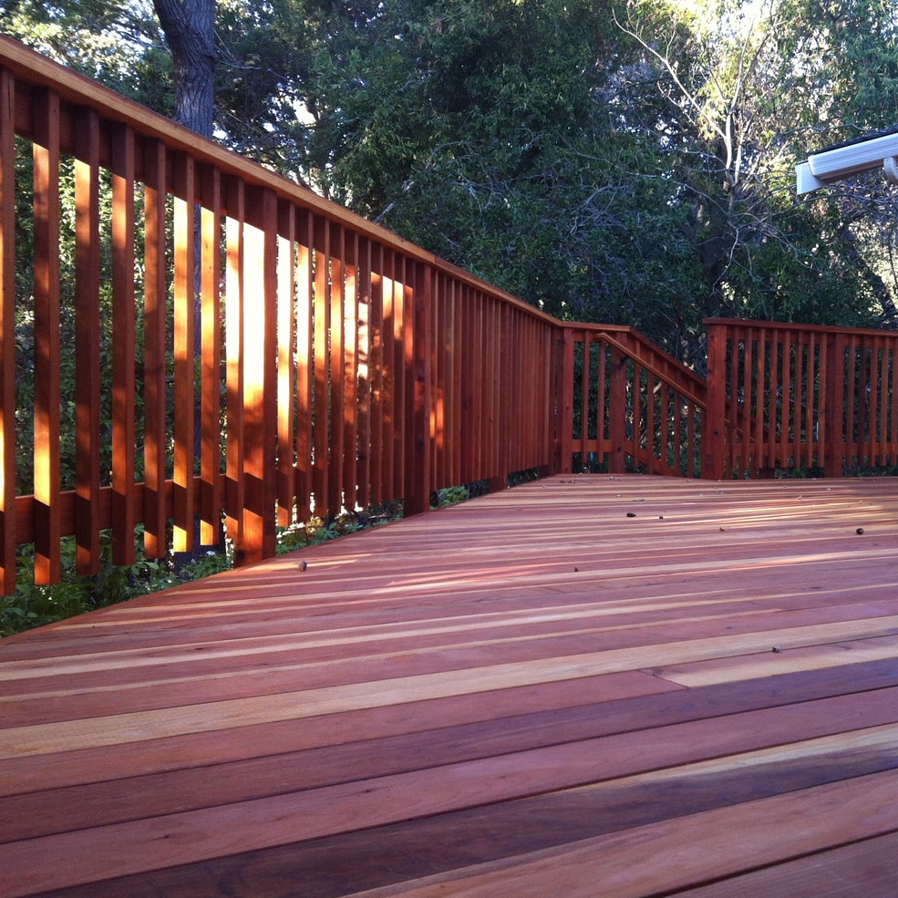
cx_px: 561
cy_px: 449
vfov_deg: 40.0
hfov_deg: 39.8
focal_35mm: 42
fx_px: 1233
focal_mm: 3.85
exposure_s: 1/60
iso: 100
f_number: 2.8
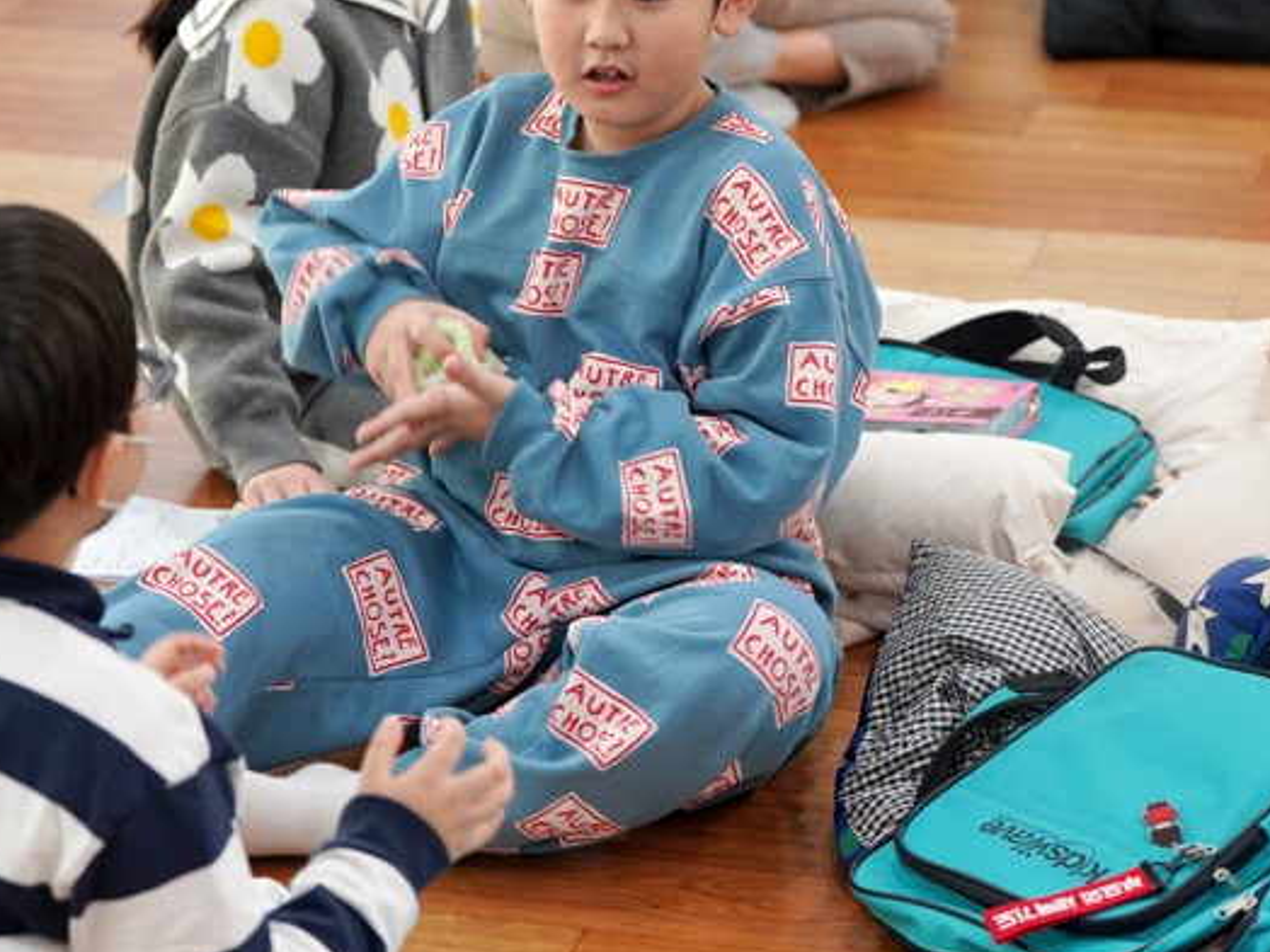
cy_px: 373
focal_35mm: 152
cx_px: 548
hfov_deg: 13.0
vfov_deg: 9.8
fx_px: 5577
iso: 1250
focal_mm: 92
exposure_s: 1/160
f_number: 4
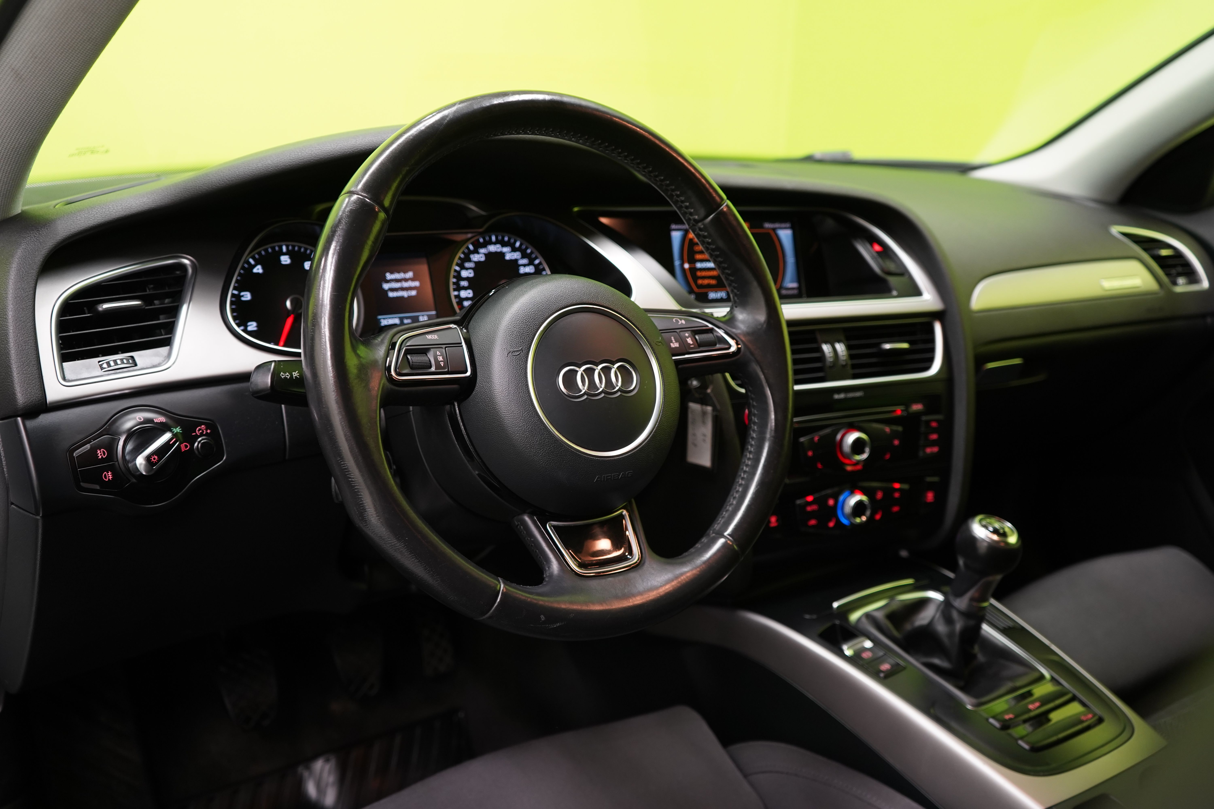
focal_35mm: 33
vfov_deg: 40.0
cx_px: 607
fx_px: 1113
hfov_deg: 57.2
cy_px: 404
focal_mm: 33
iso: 1250
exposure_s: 1/30
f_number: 4.5
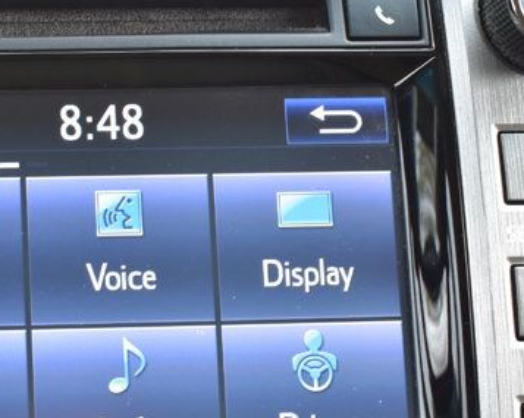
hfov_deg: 17.8
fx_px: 1627
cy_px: 263
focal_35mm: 105
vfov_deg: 14.6
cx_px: -21
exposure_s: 1/40
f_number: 7.1
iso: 400
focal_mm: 26
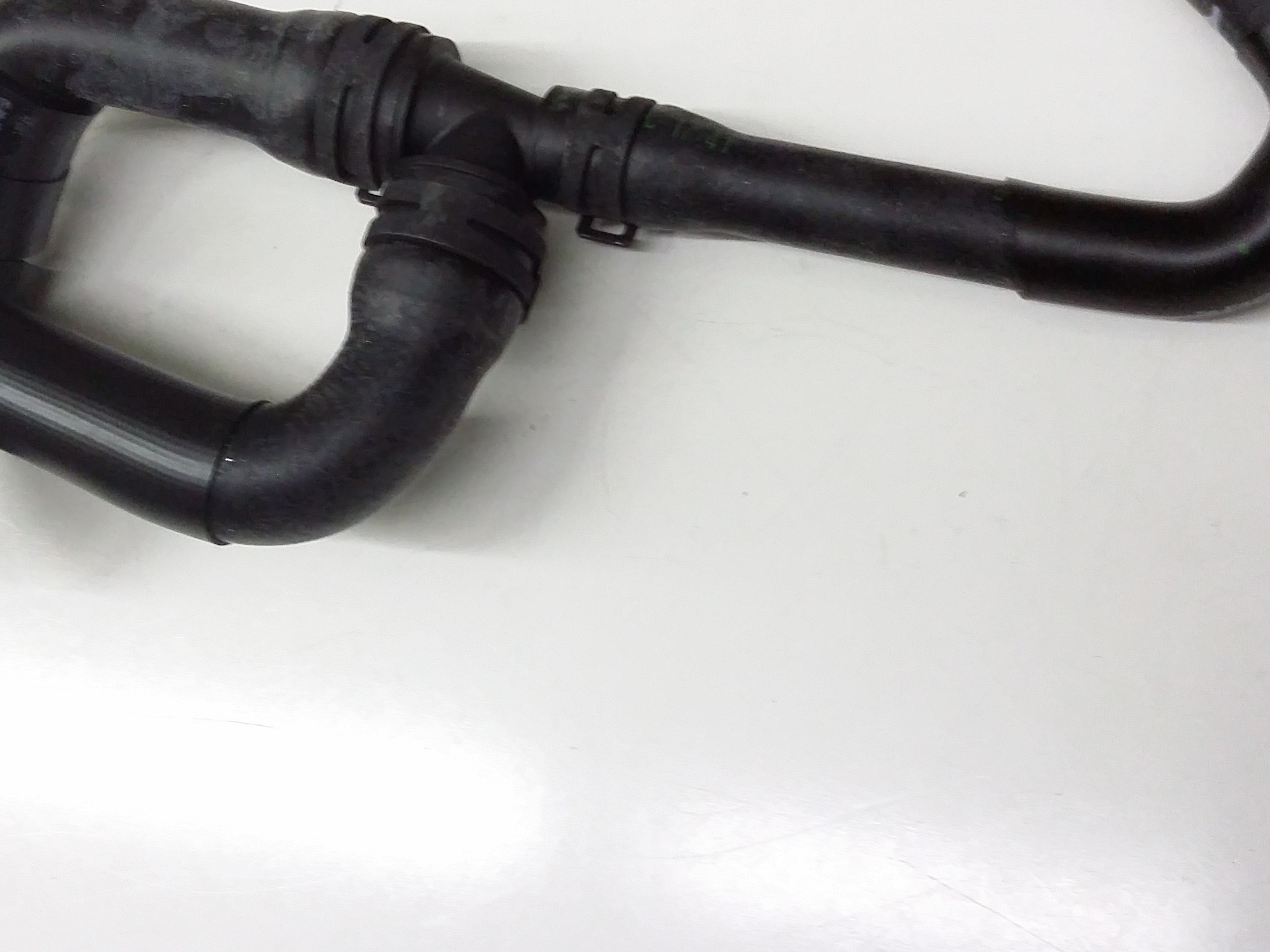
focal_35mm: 48
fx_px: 1761
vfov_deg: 30.1
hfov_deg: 39.4
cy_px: 341
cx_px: 469
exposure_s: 1/15
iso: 200
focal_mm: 3.4
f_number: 2.4
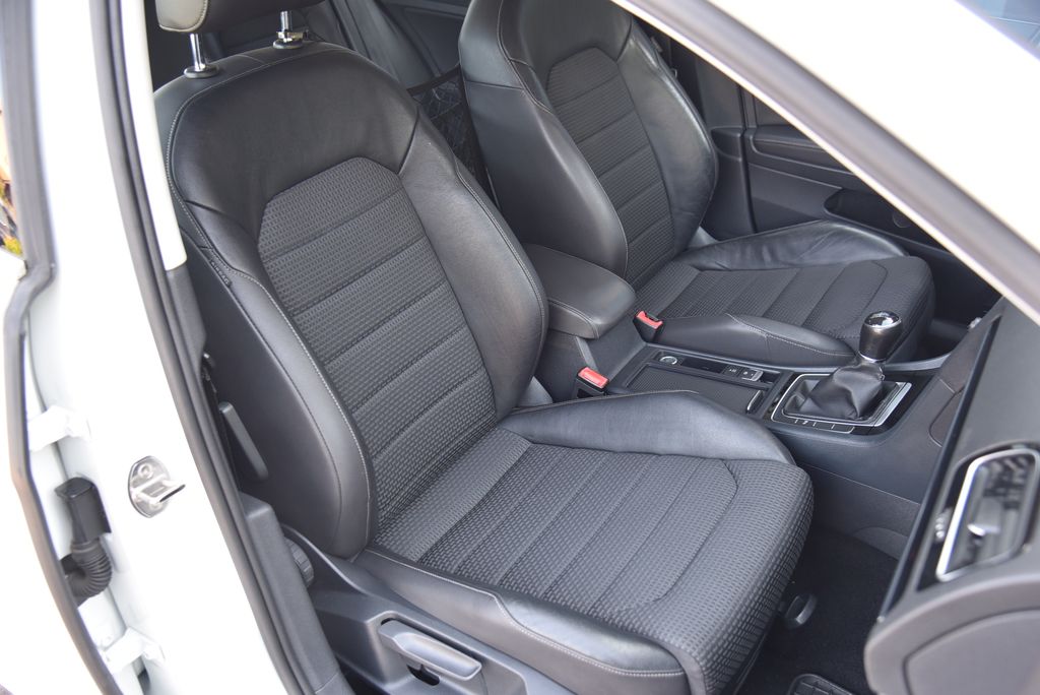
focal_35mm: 32
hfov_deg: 58.7
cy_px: 348
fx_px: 925
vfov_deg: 41.2
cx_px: 520
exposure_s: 1/80
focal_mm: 32
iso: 500
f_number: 4.5
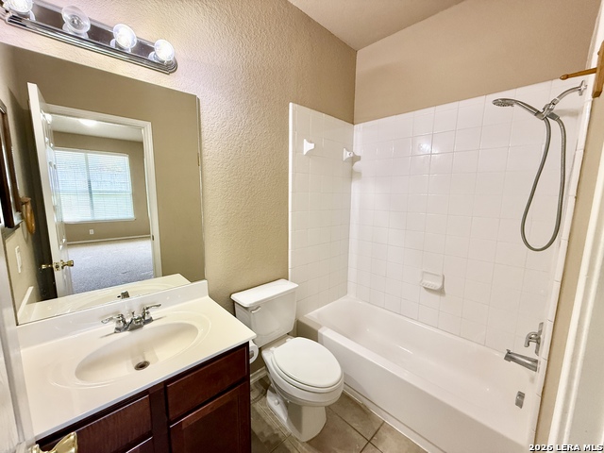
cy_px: 226
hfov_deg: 102.1
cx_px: 302
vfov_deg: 85.7
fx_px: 244
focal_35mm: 14
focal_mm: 2.22
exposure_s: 1/60
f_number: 2.2
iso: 320
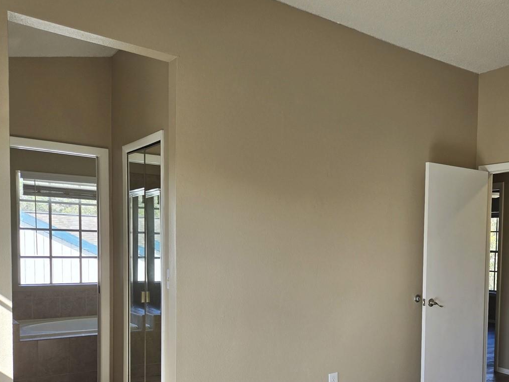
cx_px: 392
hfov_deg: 49.0
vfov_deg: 38.9
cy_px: 272
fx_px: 529
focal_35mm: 36
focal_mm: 5.4
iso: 25
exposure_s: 1/318
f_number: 1.8
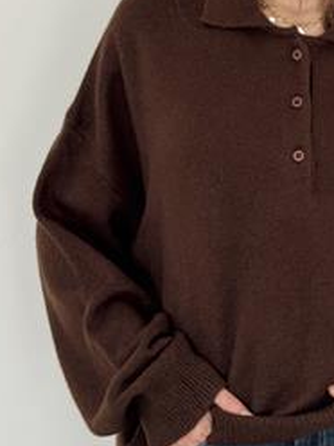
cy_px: 94
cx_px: 309
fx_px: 1325
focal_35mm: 103
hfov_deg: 14.2
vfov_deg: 18.9
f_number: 1.78
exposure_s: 1/103
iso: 100
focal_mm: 6.76
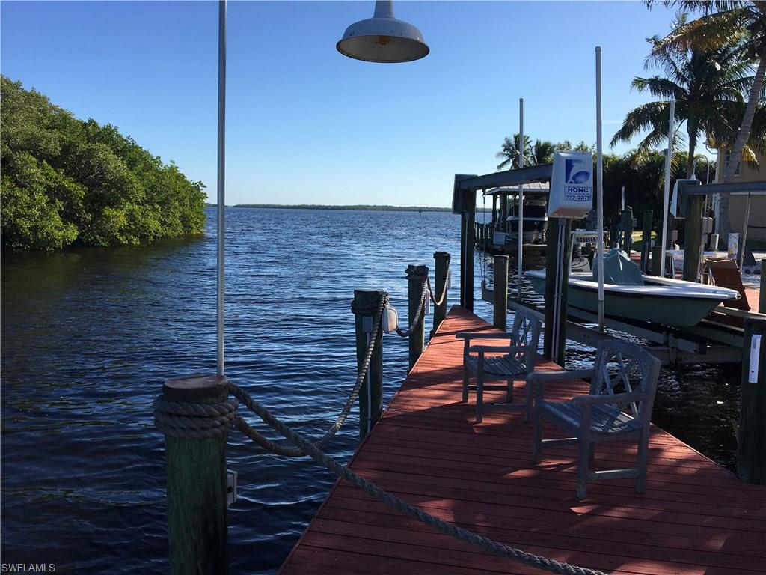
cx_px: 383
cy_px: 288
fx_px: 642
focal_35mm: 29
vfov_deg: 48.2
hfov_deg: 61.7
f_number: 2.2
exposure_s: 1/1789
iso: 25
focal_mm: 4.15
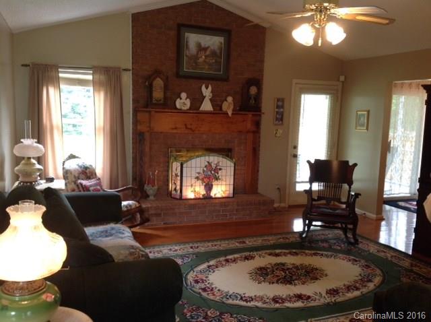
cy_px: 161
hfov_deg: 52.7
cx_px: 216
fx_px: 435
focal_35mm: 35
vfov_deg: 40.6
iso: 50
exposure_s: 1/15
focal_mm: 4.28
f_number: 2.4
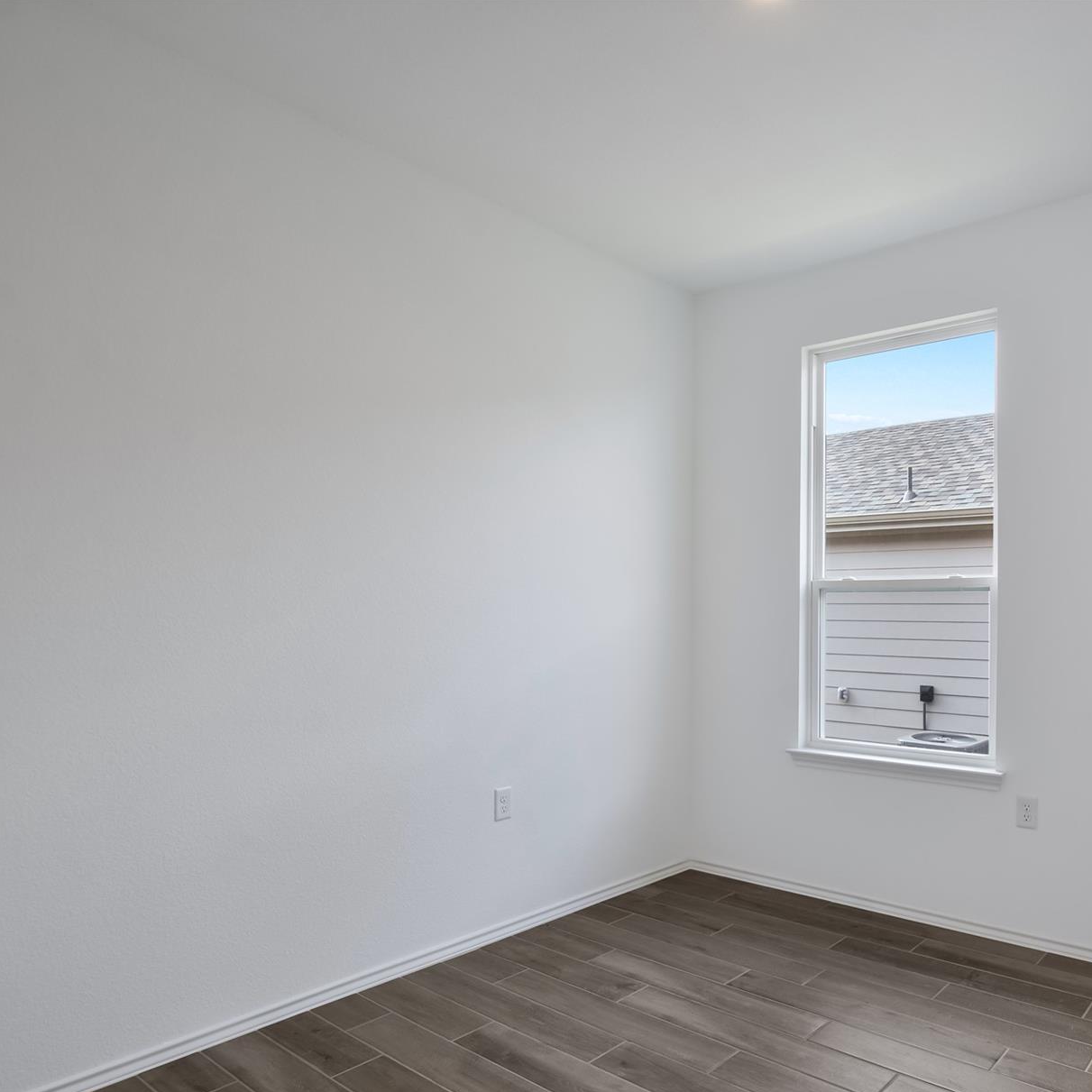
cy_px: 614
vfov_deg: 65.4
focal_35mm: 24
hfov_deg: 63.7
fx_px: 847
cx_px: 742
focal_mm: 11
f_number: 8
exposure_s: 1/15
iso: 200
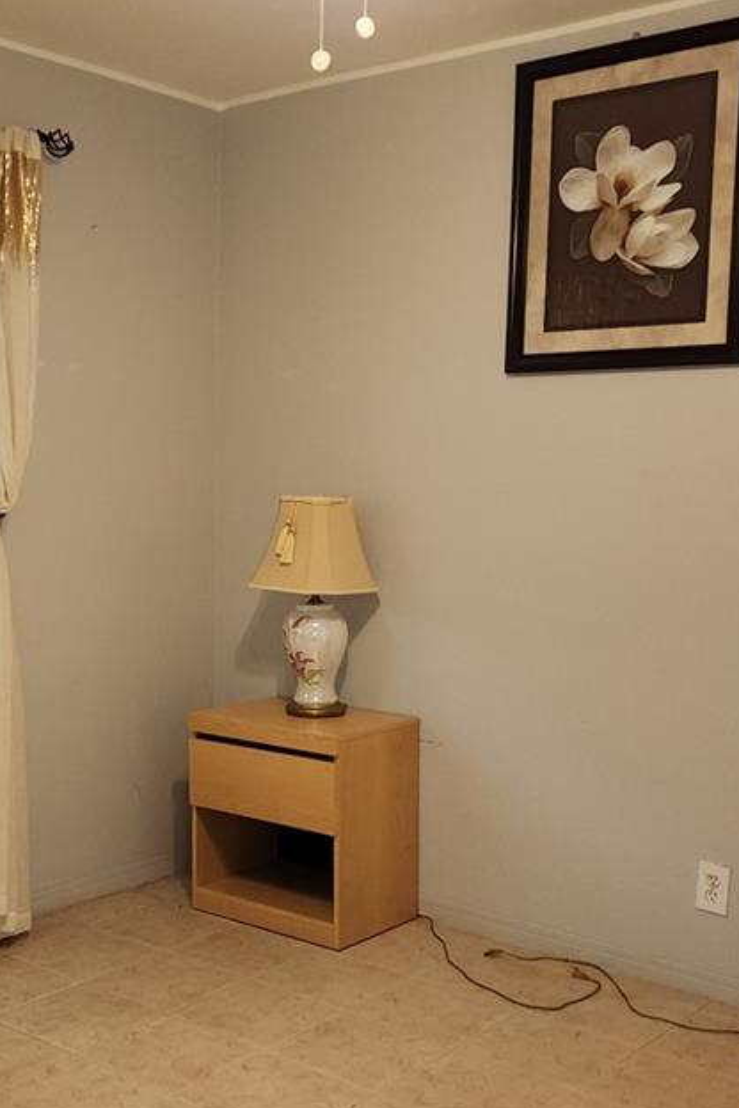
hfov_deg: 28.8
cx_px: 187
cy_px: 621
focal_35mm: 46
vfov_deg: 42.7
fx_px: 1416
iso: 100
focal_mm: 6.4
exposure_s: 1/60
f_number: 1.8
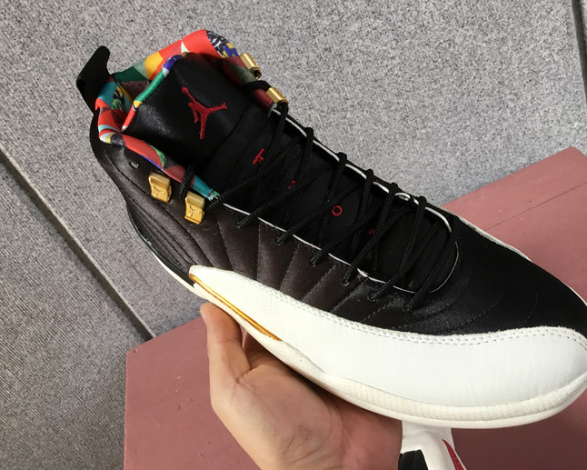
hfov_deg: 49.0
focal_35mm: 37
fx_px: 643
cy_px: 233
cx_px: 321
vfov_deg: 40.1
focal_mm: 3.3
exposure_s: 1/33
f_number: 2.4
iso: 32
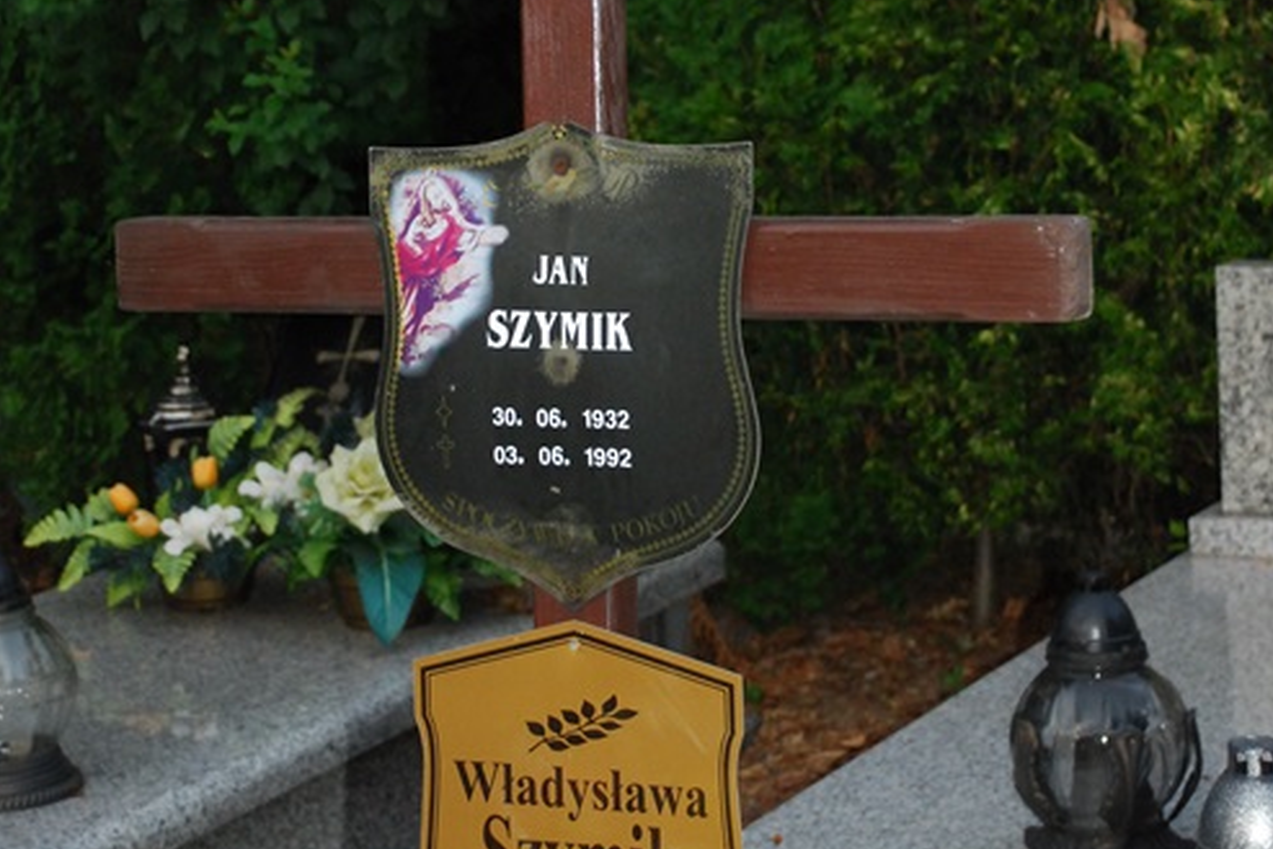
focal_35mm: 117
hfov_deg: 17.5
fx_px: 4138
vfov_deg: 11.7
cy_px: 248
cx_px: 648
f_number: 7.1
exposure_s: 1/125
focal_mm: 48
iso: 800
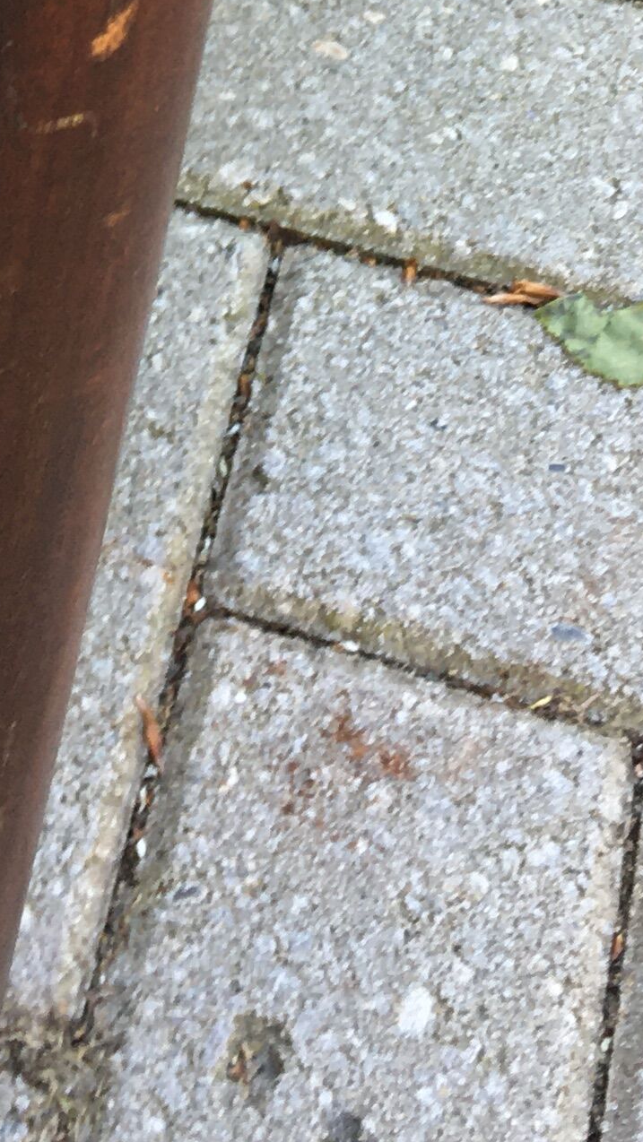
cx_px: -65
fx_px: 3030
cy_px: -449
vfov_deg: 19.3
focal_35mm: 100
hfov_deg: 11.9
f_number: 2.2
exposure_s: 1/100
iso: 32
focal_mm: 4.15
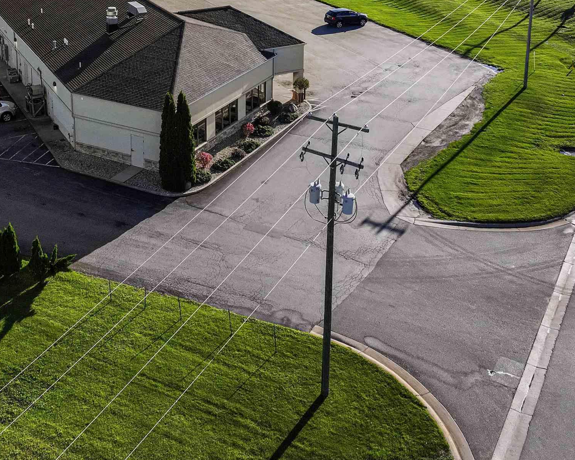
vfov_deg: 30.2
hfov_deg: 38.5
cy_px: 50
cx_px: 210
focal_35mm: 48
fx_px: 817
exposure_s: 1/120
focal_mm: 12.29
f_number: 4.5
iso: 200
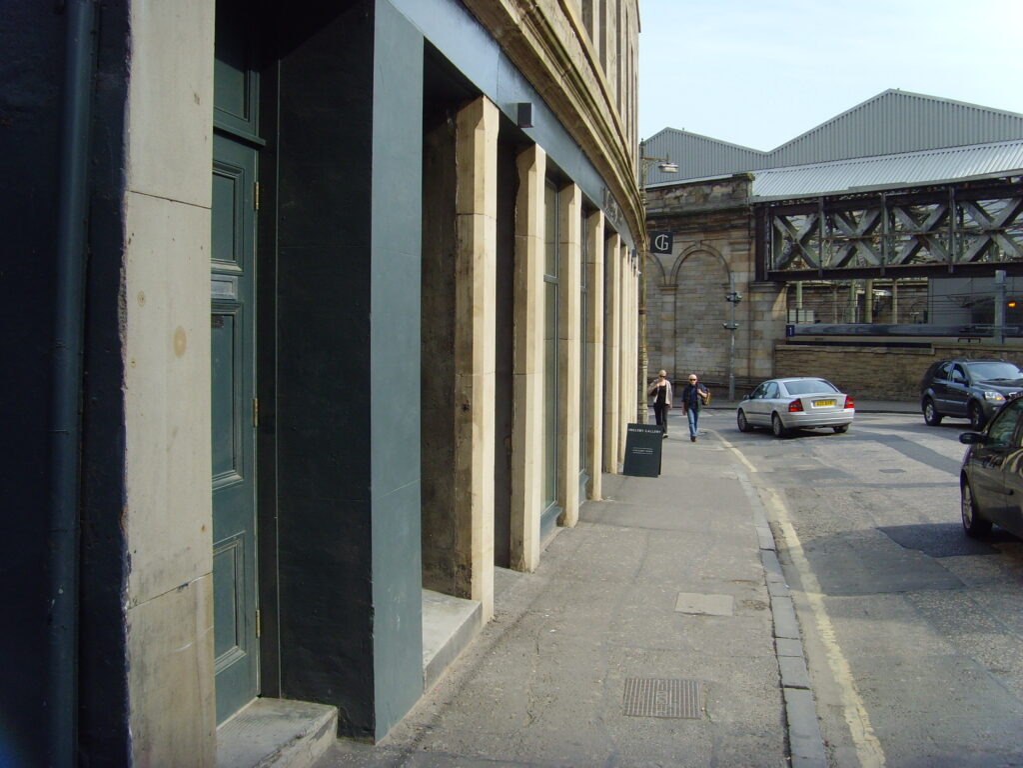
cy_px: 384
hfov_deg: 47.9
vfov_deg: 36.8
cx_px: 512
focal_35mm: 39
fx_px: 1153
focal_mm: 6.6
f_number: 3.5
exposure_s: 1/350
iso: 80
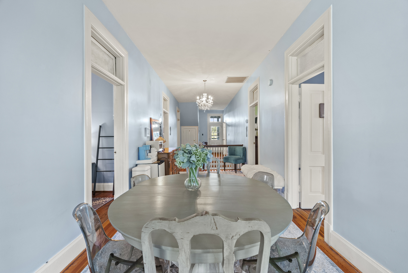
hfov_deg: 96.7
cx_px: 204
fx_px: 181
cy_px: 136
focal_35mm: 16
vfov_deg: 73.8
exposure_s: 1/2
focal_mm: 16
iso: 1000
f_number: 8
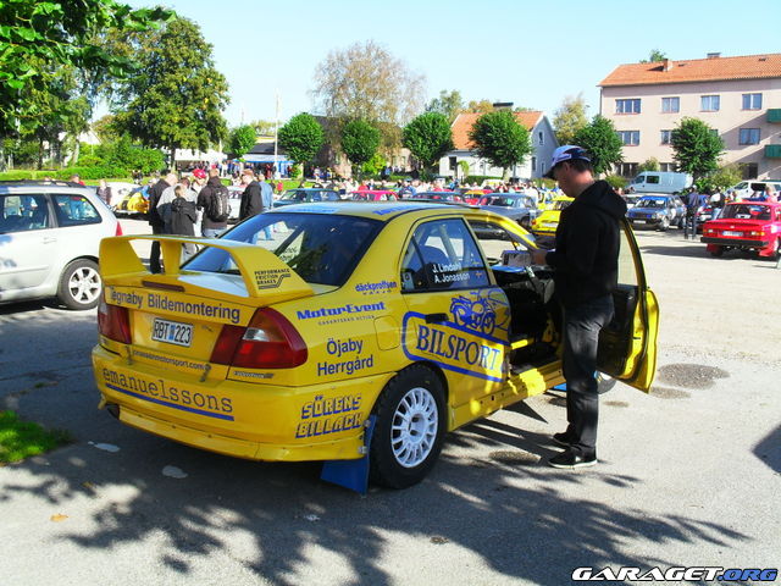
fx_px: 790
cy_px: 293
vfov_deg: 40.7
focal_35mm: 35
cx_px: 390
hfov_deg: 52.6
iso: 100
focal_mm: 6.3
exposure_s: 1/125
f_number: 8.4
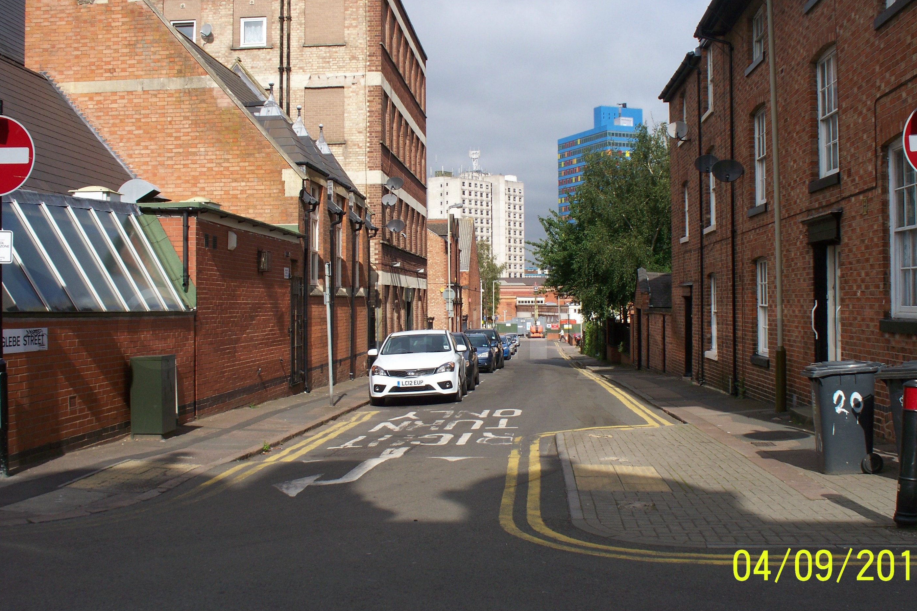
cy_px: 275
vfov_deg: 31.9
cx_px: 480
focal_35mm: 42
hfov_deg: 46.4
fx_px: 1070
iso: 64
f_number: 5
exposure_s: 1/500
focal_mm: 7.54
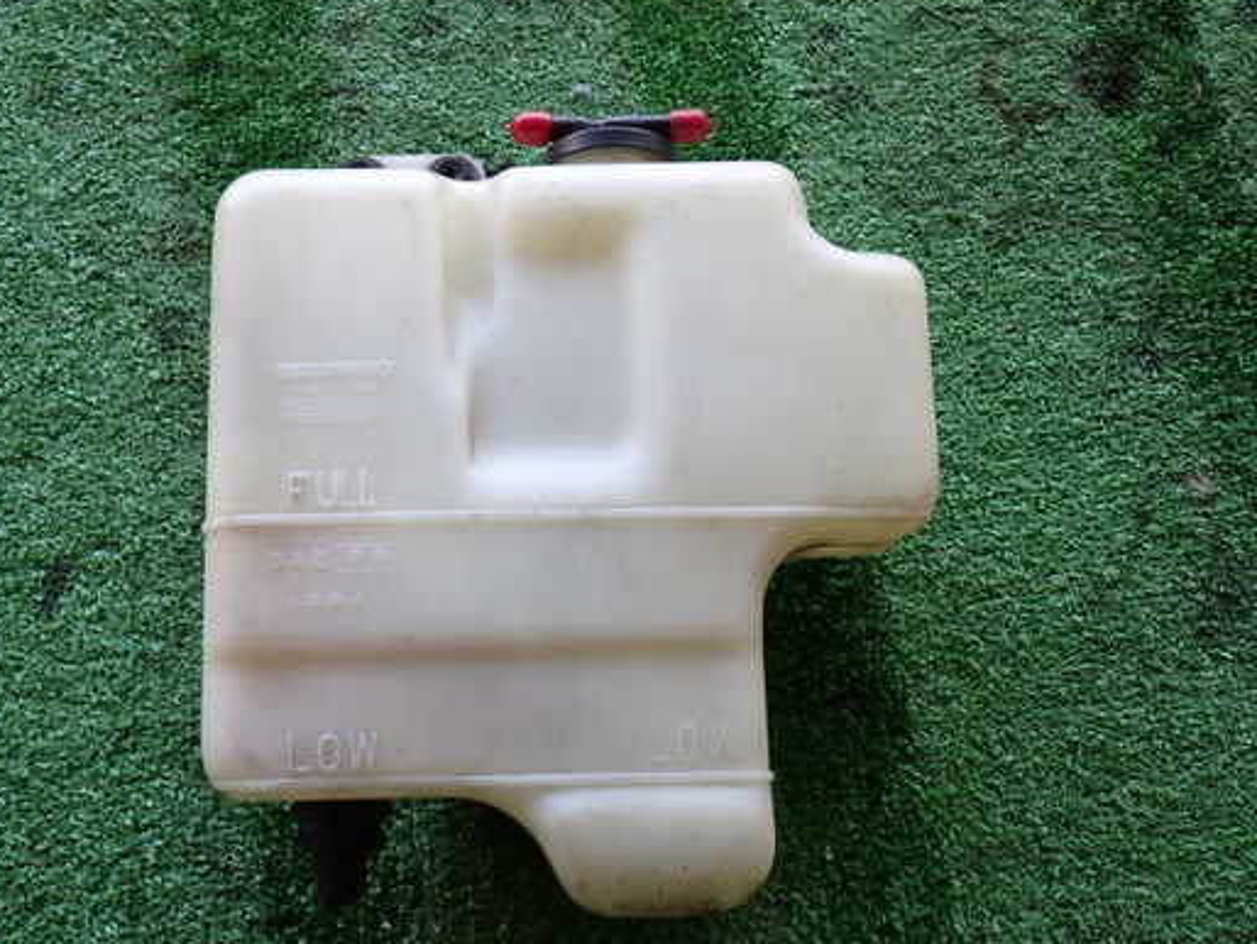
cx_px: 543
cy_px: 477
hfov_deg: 44.7
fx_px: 1526
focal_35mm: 42
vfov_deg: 34.4
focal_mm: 6.37
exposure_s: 1/80
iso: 100
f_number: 2.5
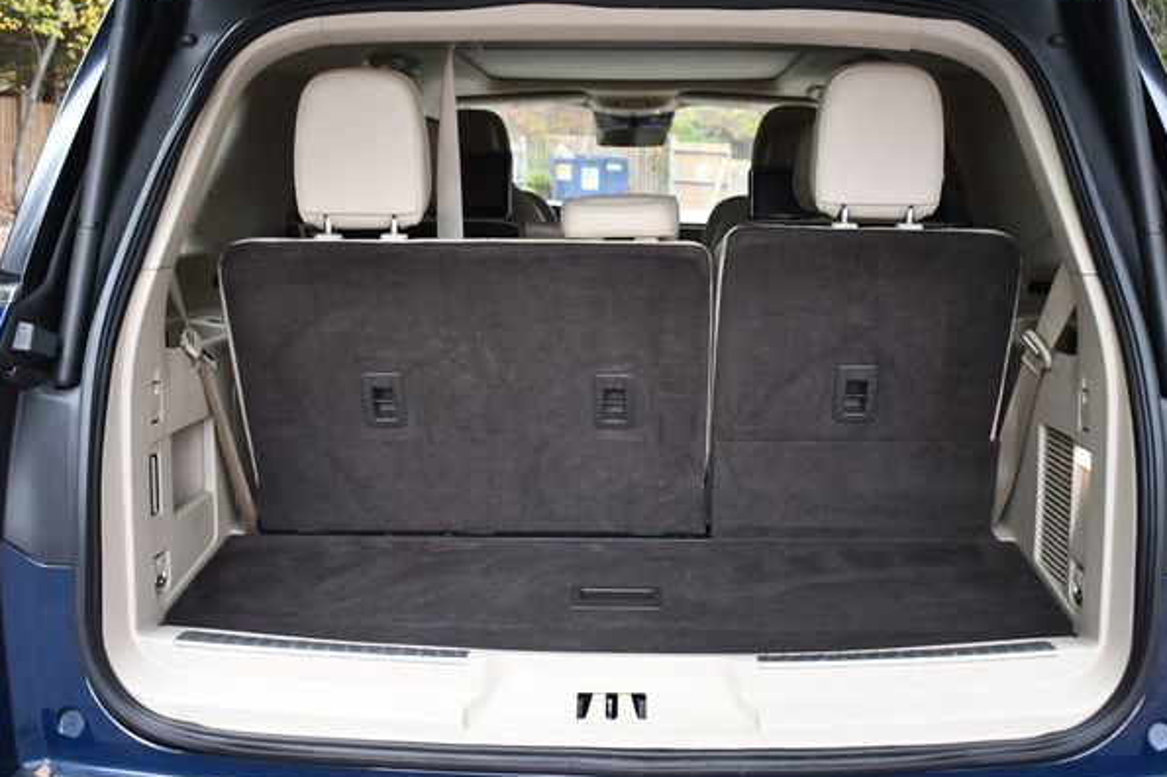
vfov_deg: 31.1
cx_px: 612
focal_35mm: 43
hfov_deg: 45.4
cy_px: 373
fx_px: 1393
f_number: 4
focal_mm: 27
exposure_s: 1/250
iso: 800
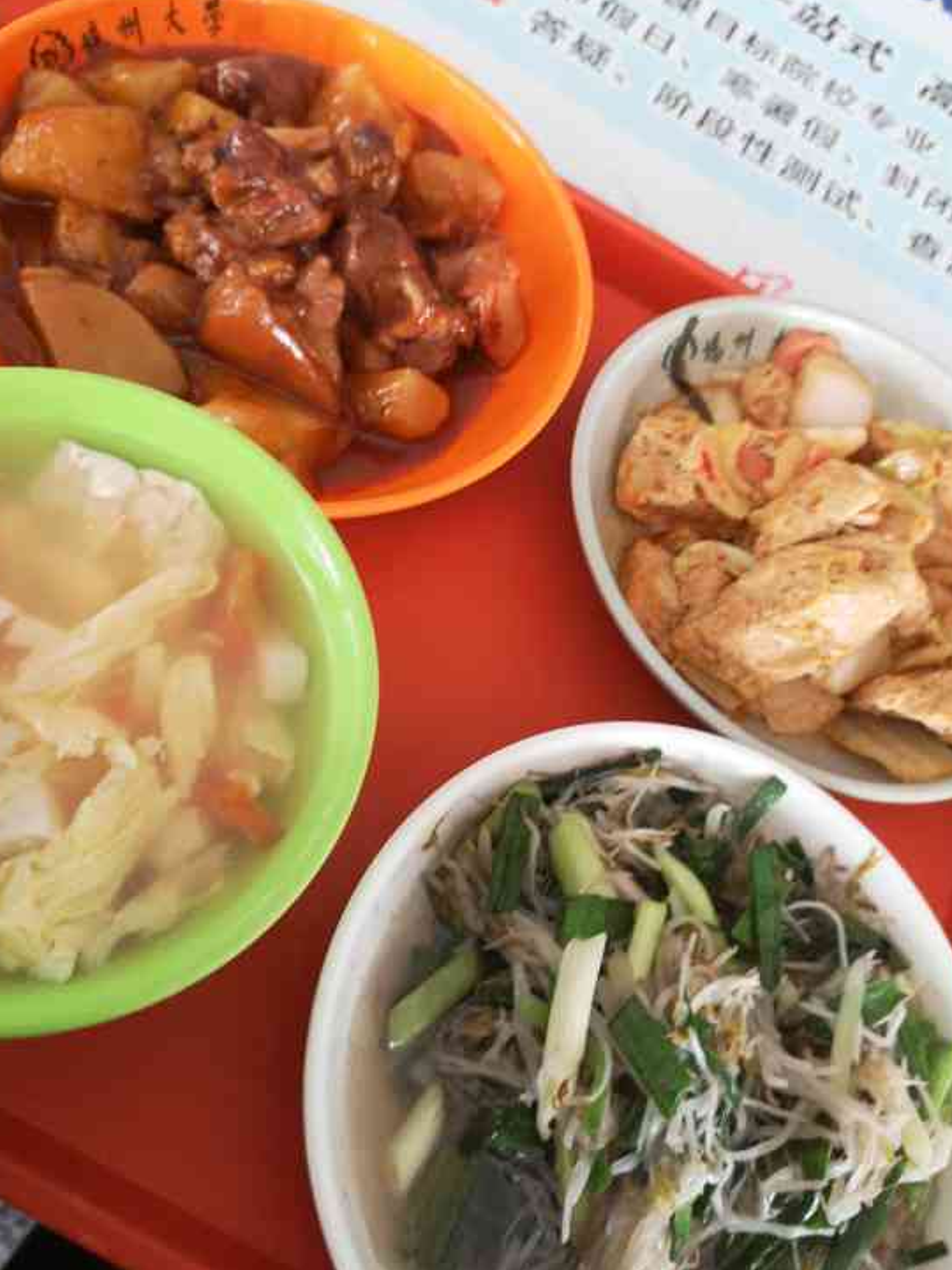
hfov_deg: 40.7
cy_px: 576
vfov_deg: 52.5
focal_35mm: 35
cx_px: 488
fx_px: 1283
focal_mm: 3.95
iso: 160
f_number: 1.8
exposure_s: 1/33.3
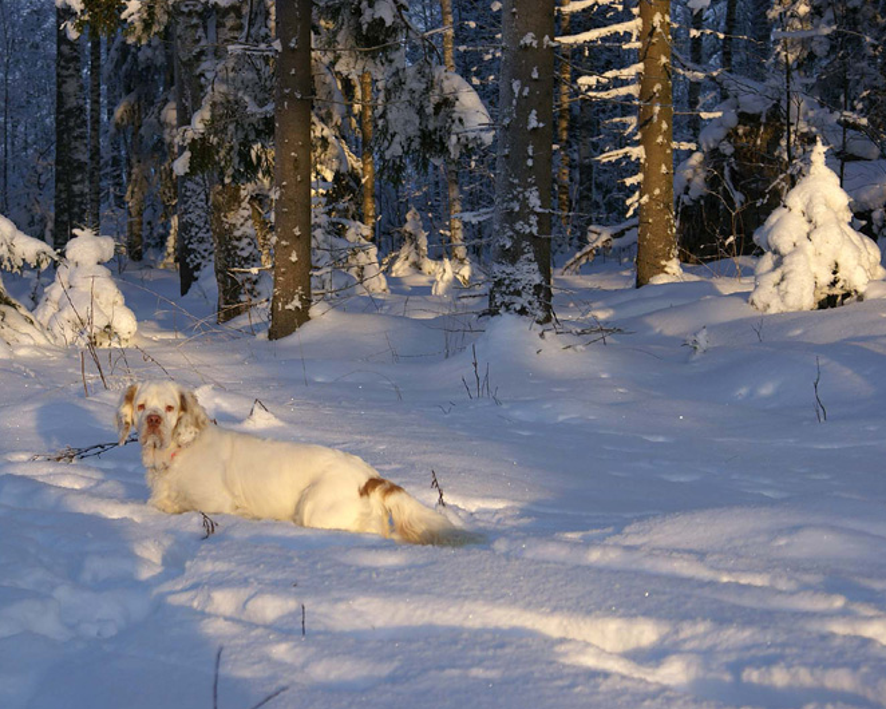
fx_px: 3121
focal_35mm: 119
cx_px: 385
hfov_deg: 16.2
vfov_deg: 13.0
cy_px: 355
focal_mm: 70
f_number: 6.3
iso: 100
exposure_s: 1/160
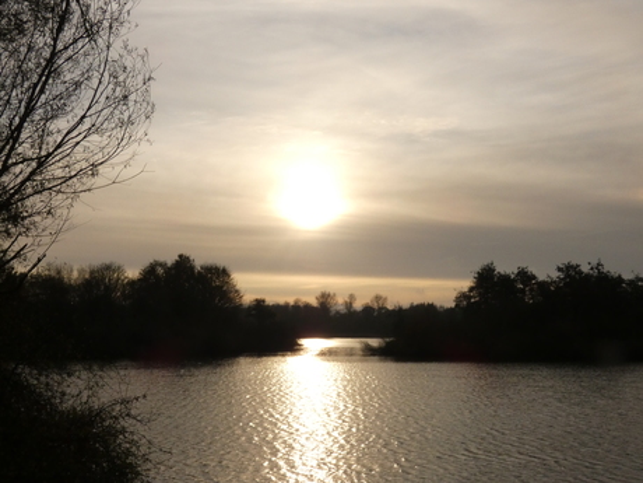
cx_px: 322
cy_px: 242
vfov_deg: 33.6
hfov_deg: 43.9
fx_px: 799
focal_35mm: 43
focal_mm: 7.8
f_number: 8
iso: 400
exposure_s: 1/2000
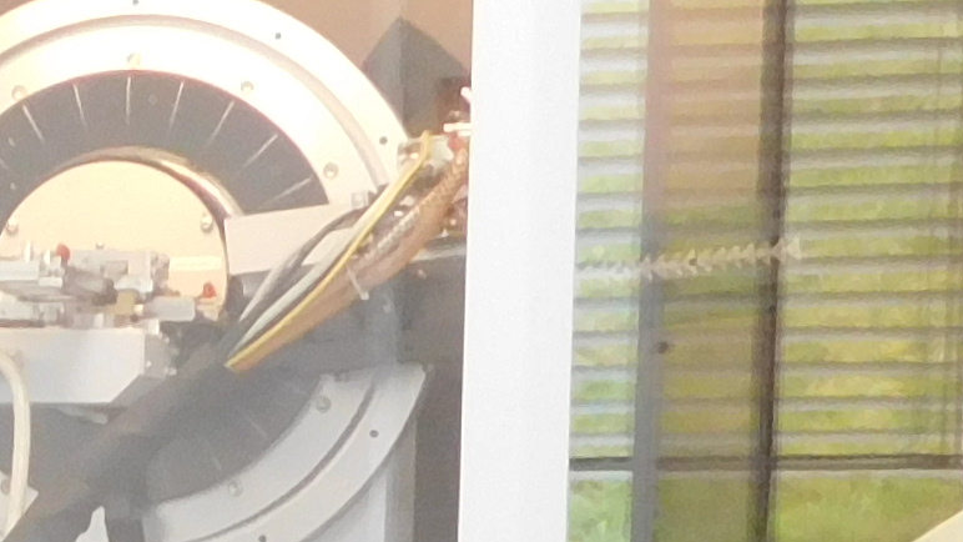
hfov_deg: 10.2
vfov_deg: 6.2
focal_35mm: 195
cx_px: -958
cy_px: 799
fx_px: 4979
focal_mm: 5.3
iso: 280
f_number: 3.2
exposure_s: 1/30
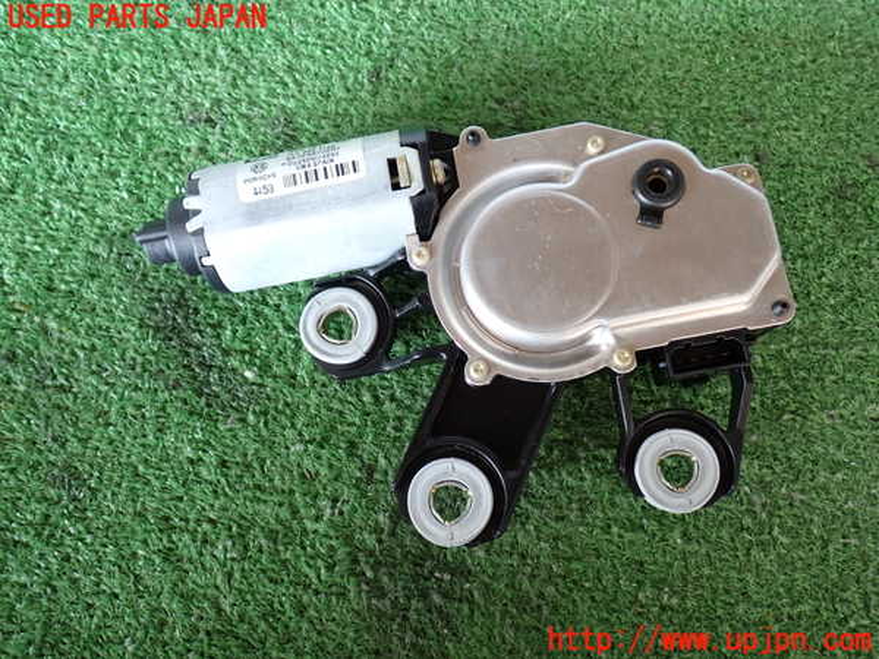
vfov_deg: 44.2
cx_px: 440
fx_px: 813
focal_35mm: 32
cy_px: 330
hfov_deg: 56.8
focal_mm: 5.79
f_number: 2.4
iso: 200
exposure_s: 1/50
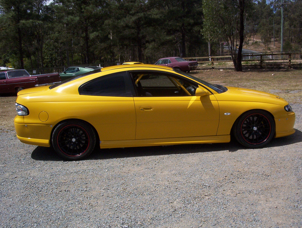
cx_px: 151
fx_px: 341
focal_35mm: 39
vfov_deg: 37.0
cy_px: 114
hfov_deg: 47.8
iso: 100
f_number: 8
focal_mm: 6
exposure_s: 1/1000
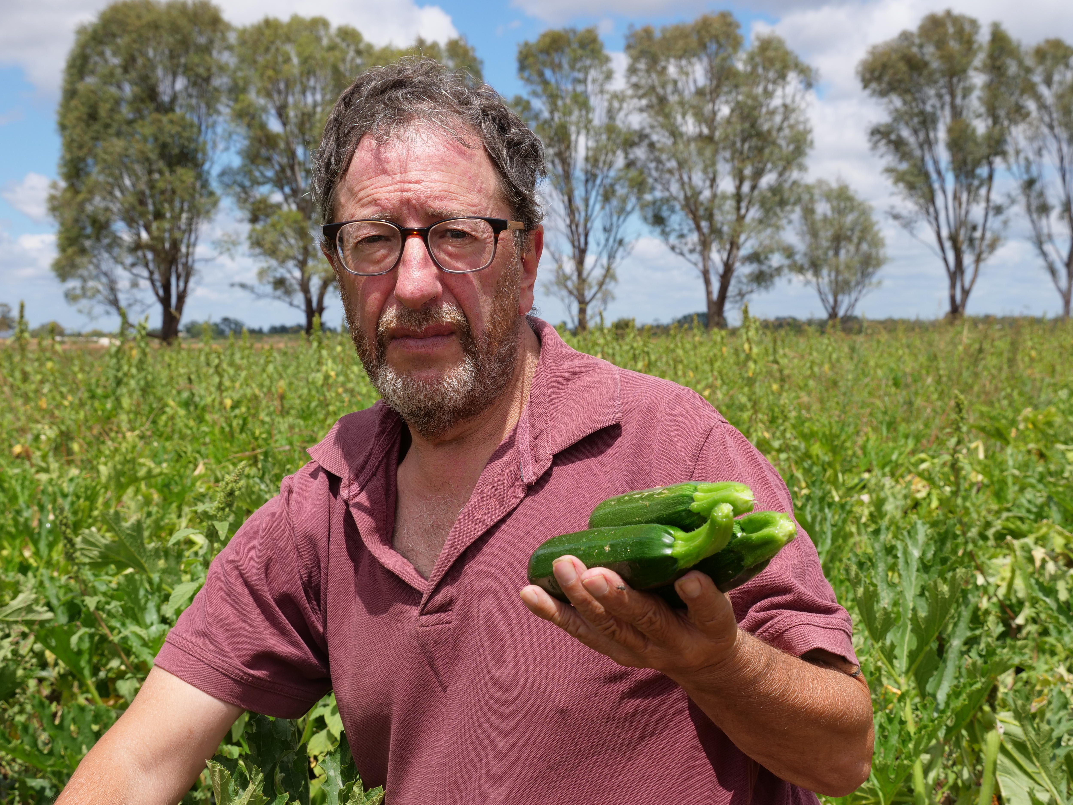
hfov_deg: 39.7
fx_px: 1488
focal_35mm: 48
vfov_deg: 30.3
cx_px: 536
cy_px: 402
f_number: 7.1
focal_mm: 24
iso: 200
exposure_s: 1/640
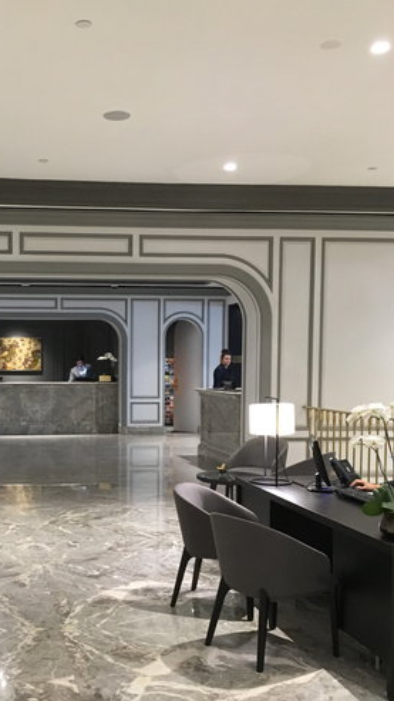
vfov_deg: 49.2
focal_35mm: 41
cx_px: 71
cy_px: 405
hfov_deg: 28.3
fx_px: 762
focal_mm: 4.15
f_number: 2.2
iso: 200
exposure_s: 1/20
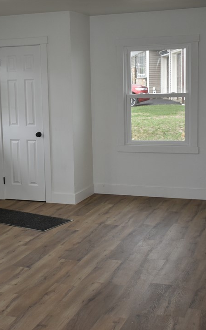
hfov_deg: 22.3
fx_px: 519
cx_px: 61
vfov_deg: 35.2
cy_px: 166
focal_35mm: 58
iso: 320
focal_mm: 25
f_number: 4
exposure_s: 1/200
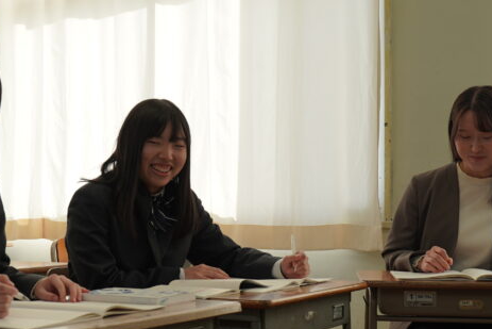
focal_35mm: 73
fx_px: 998
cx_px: 155
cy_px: 185
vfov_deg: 18.7
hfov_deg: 27.5
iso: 160
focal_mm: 33
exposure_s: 1/160
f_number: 4
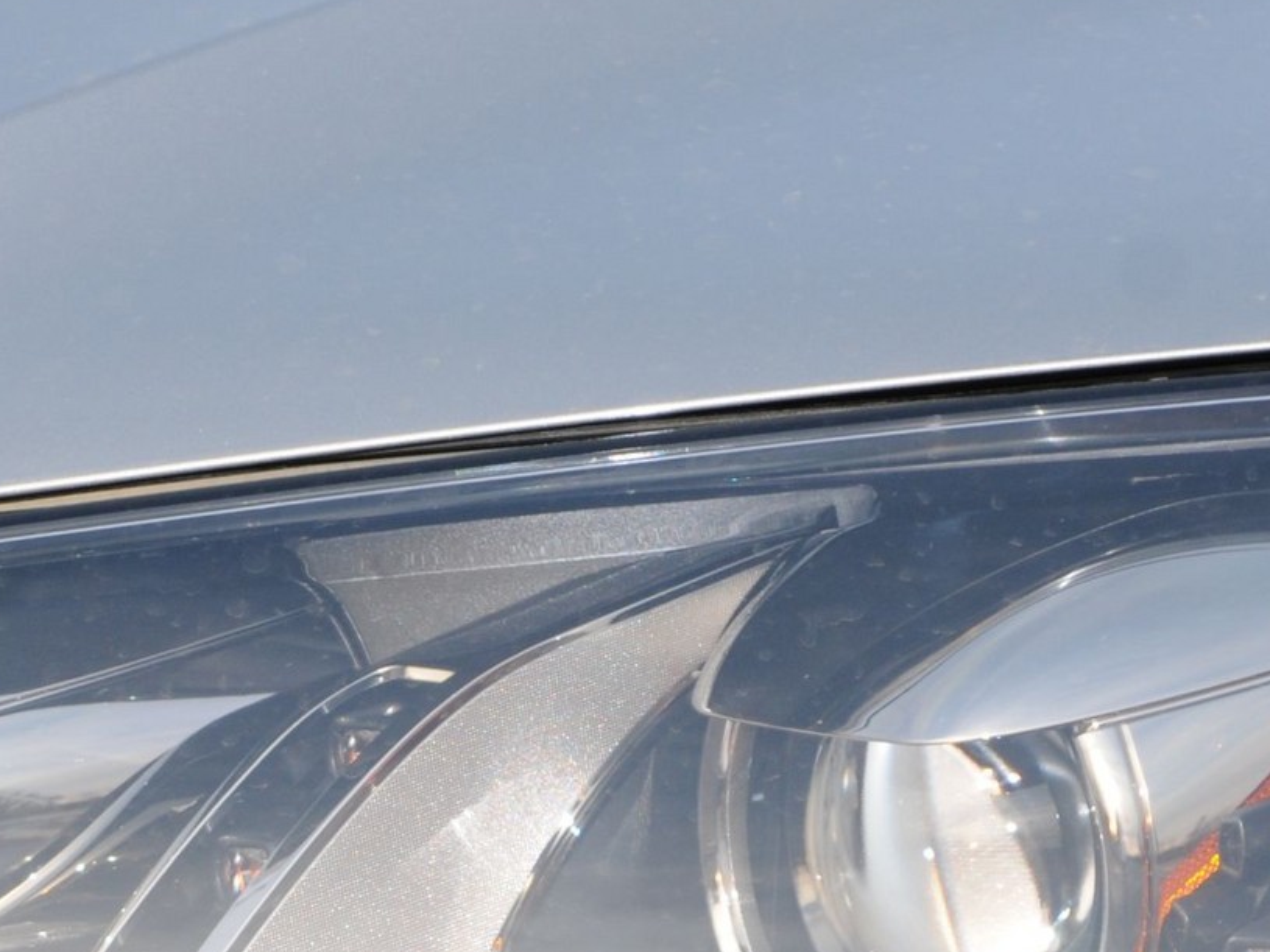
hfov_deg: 5.2
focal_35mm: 380
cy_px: 898
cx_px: 252
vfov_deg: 3.9
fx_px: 13939
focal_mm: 86
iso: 250
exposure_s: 1/60
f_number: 8
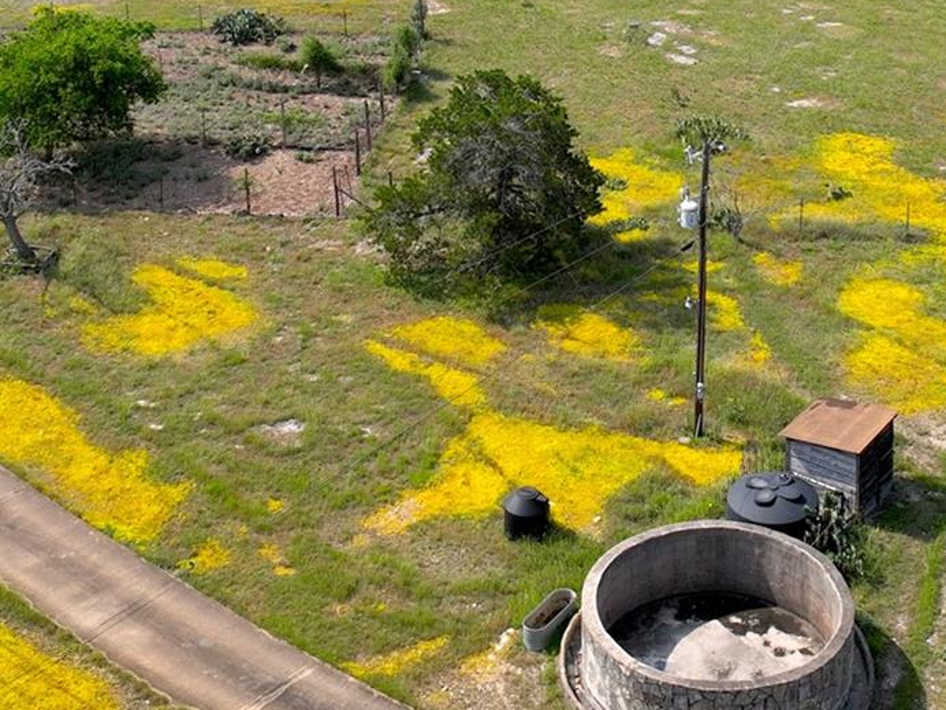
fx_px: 1940
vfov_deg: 20.0
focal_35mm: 71
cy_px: -36
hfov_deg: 27.3
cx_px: 591
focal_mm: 12.29
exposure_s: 1/4000
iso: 120
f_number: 2.8
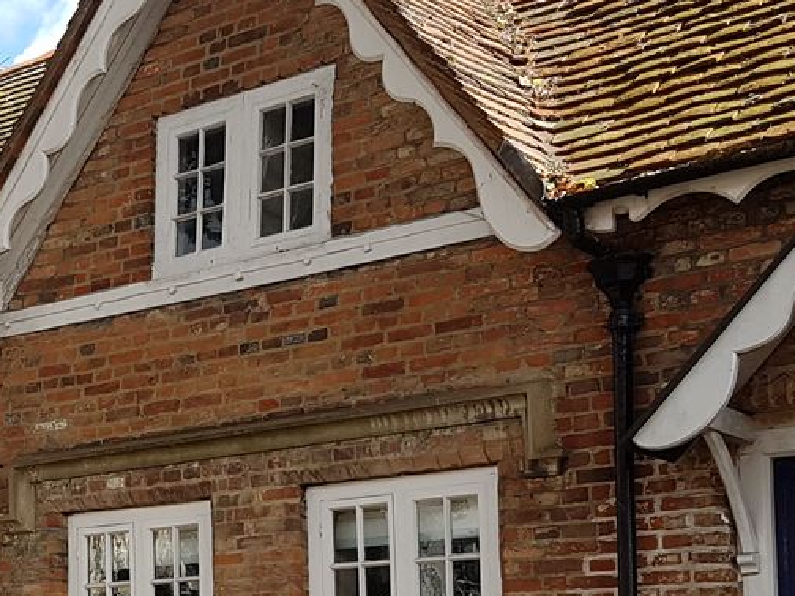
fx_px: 1768
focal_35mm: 77
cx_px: 154
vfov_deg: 18.8
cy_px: 527
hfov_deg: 24.9
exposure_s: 1/922
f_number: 1.7
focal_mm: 4.2
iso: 50
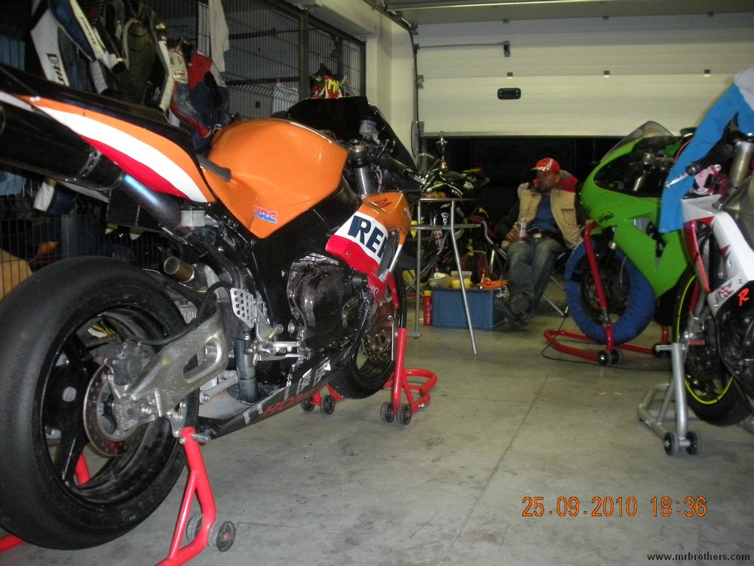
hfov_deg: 52.6
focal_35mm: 35
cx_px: 377
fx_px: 762
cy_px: 283
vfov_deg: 40.7
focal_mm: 6.3
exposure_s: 1/60
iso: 441
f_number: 3.5
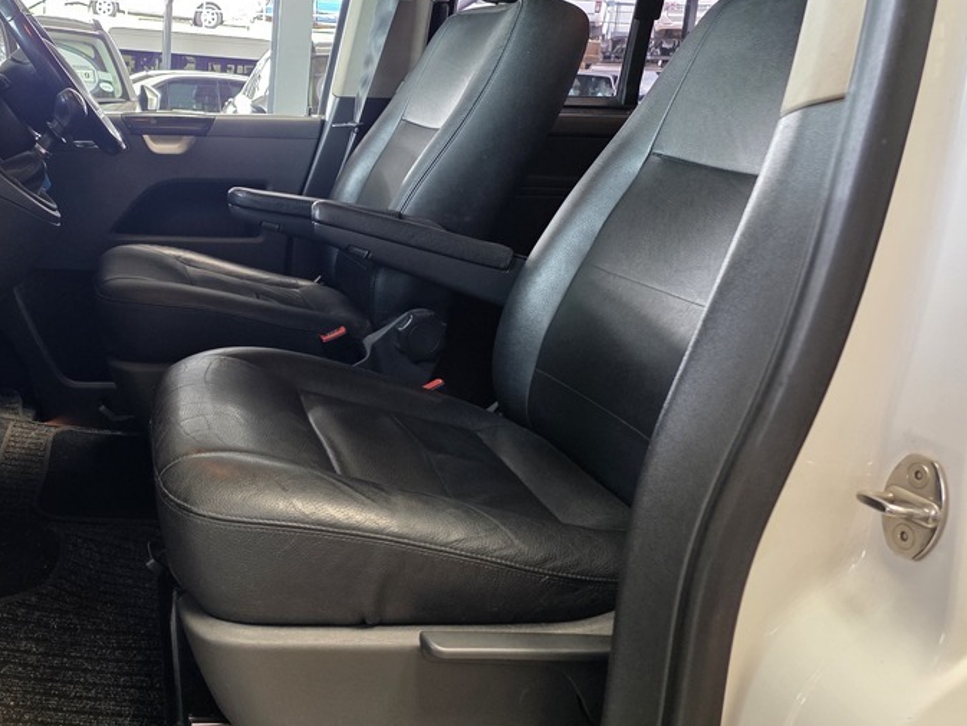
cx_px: 240
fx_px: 978
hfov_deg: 50.4
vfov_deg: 40.5
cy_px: 279
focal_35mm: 35
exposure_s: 1/100
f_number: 1.7
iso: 160
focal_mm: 6.25
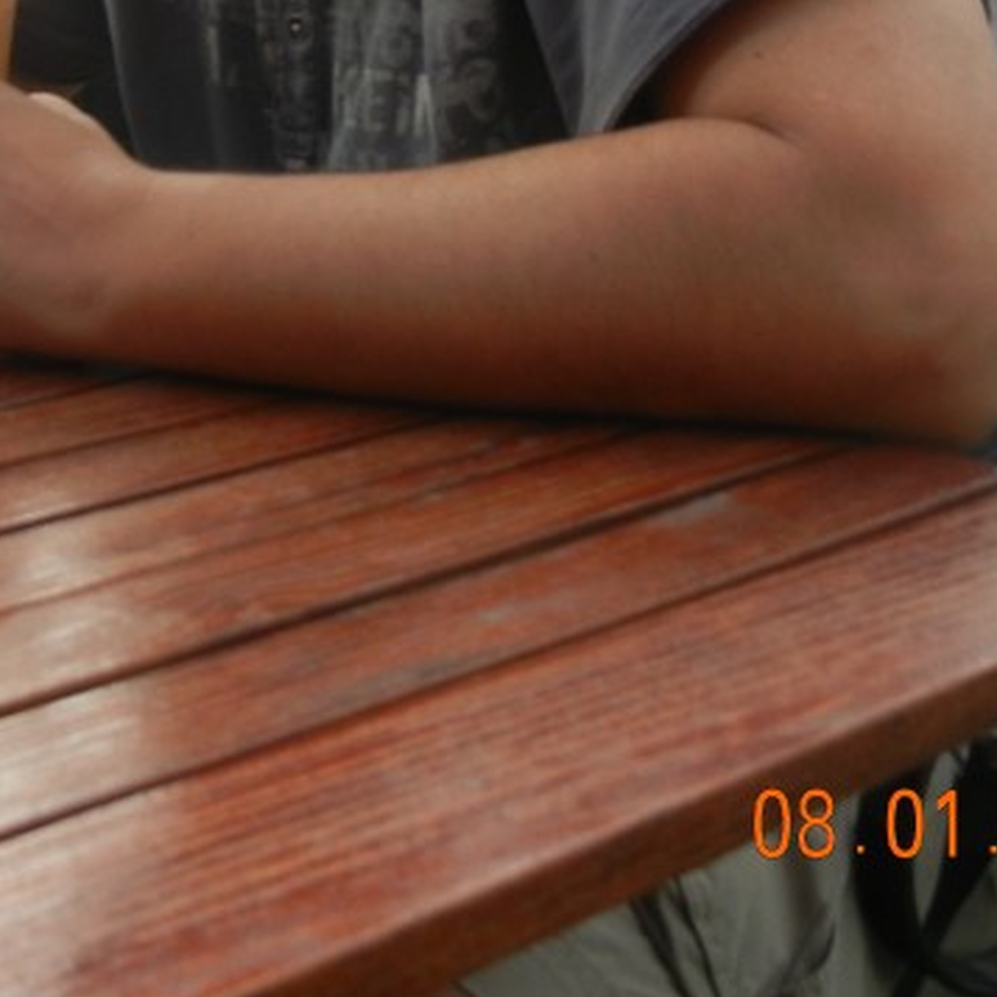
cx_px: 201
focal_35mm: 76
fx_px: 2476
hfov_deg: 22.5
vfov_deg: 21.8
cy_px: -25
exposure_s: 1/333
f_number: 3.5
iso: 160
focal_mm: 5.4
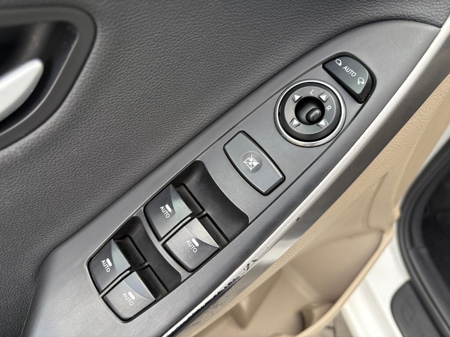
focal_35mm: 26
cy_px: 168
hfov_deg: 67.3
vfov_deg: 53.1
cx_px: 225
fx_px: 338
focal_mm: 5.96
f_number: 1.6
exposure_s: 1/225
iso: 64
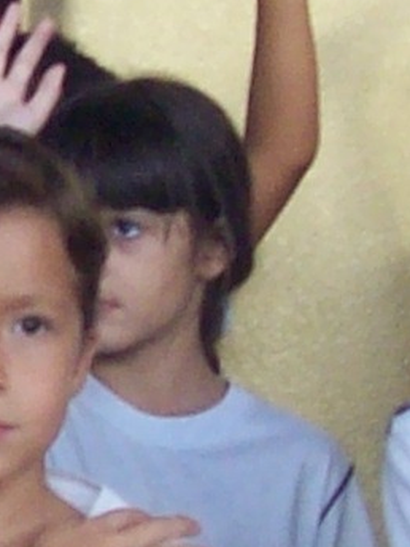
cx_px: -257
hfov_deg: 4.9
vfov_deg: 6.6
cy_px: 297
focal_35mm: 298
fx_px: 4706
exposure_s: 1/87
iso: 80
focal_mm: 6
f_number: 2.7
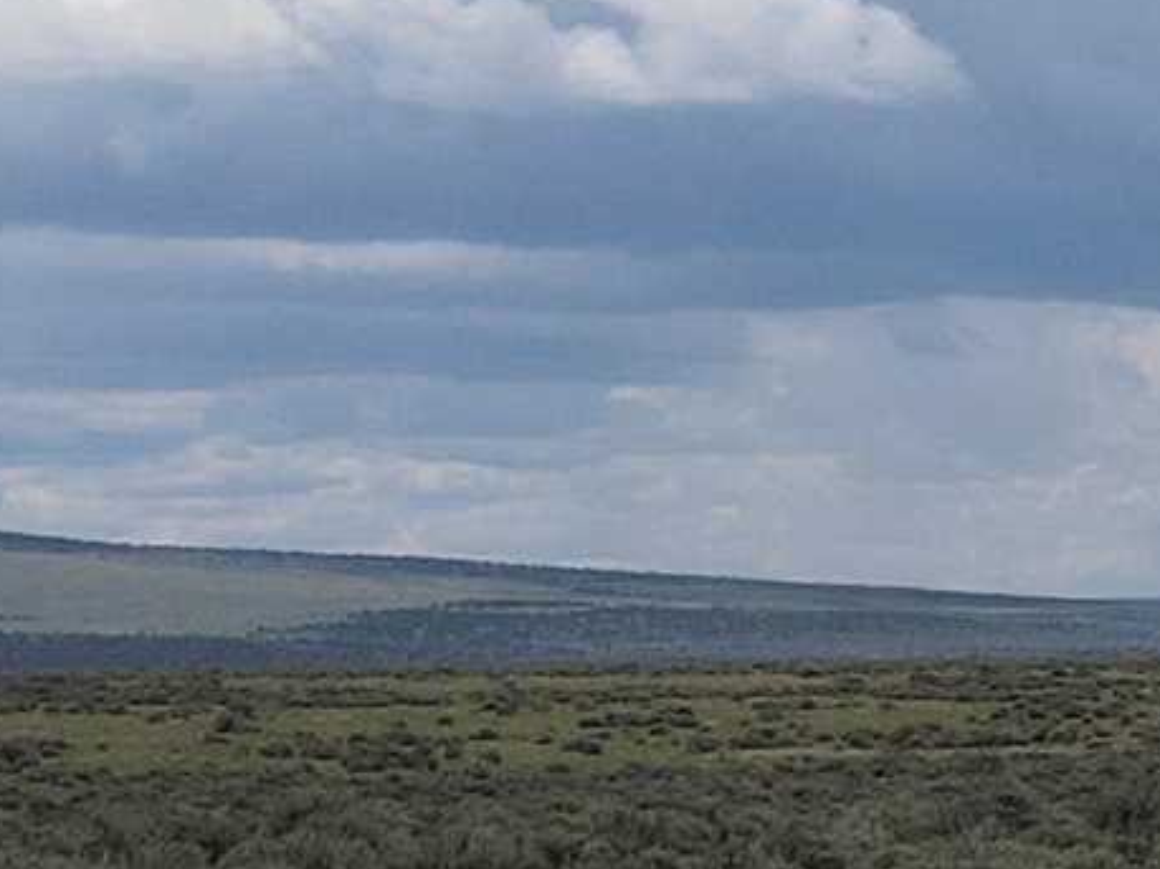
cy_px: 712
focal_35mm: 161
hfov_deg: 10.4
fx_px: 5392
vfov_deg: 9.2
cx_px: 2900
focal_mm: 4.5
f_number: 2.8
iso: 100
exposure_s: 1/1250
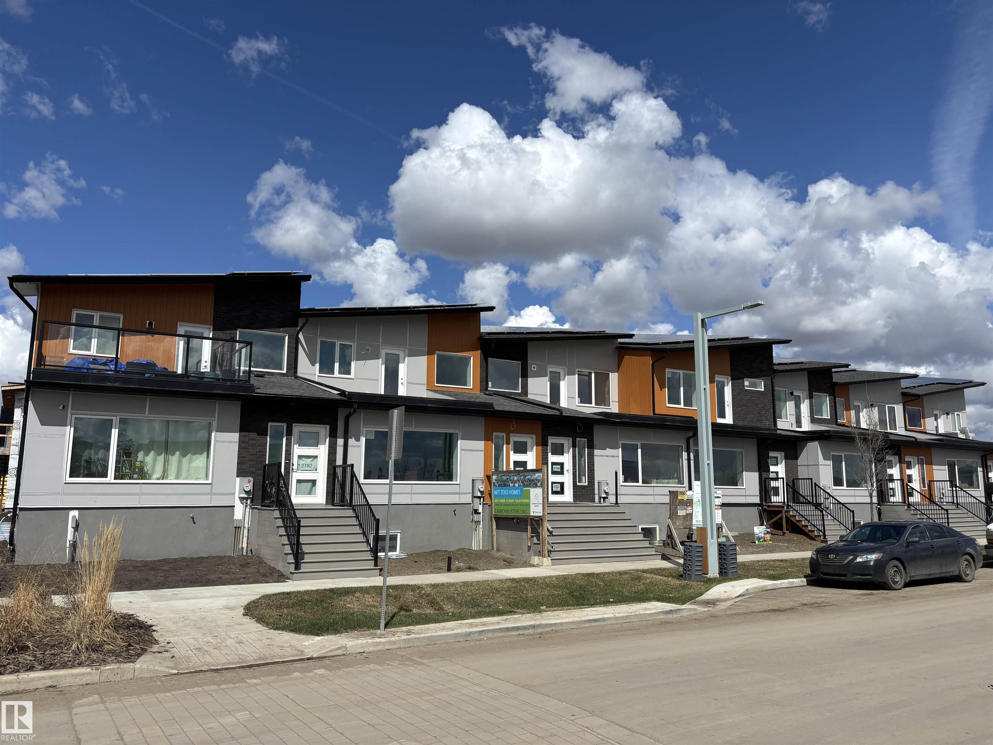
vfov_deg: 53.1
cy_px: 372
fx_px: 746
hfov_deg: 67.3
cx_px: 496
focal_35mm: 26
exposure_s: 1/6329
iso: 50
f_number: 1.6
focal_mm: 5.96
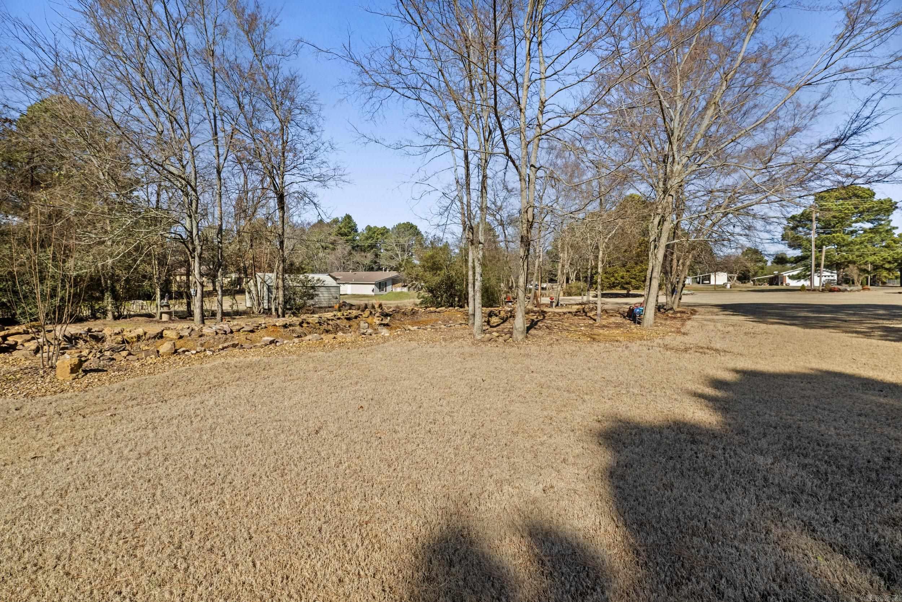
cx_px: 451
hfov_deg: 100.4
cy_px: 301
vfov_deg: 77.3
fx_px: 376
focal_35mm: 15
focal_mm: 10
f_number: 8
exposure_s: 1/125
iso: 400
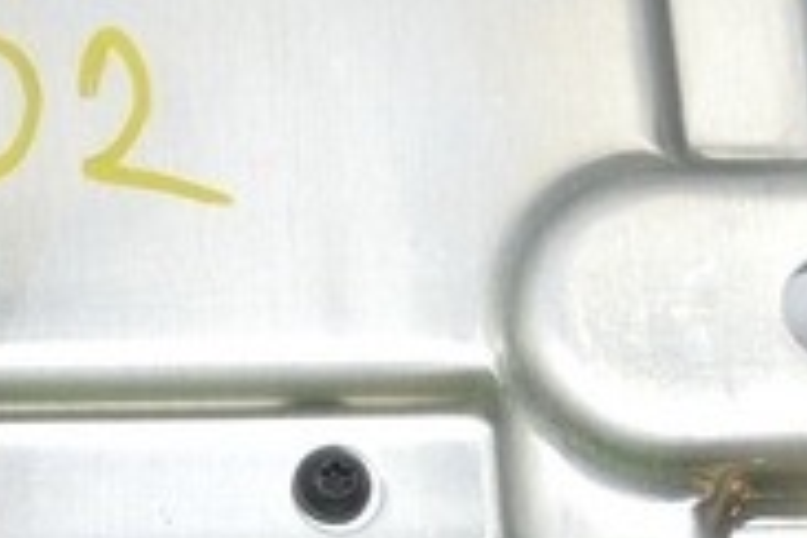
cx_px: -344
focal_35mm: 193
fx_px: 4321
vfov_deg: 7.1
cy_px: 439
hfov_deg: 10.4
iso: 400
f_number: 3.8
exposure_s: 1/50
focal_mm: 23
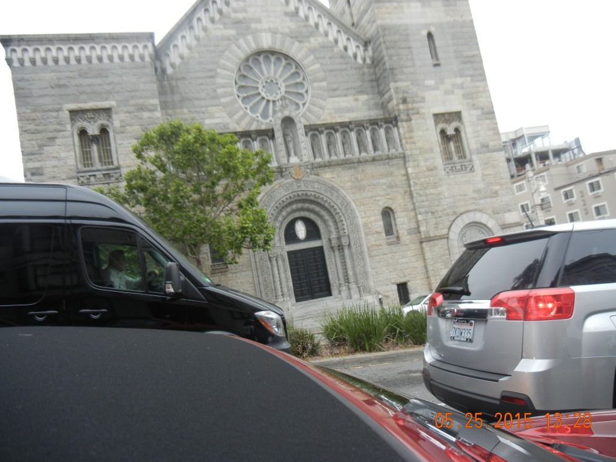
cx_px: 312
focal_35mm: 31
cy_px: 231
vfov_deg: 45.4
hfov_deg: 58.4
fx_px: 552
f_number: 3.5
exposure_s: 1/440
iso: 160
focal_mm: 5.4
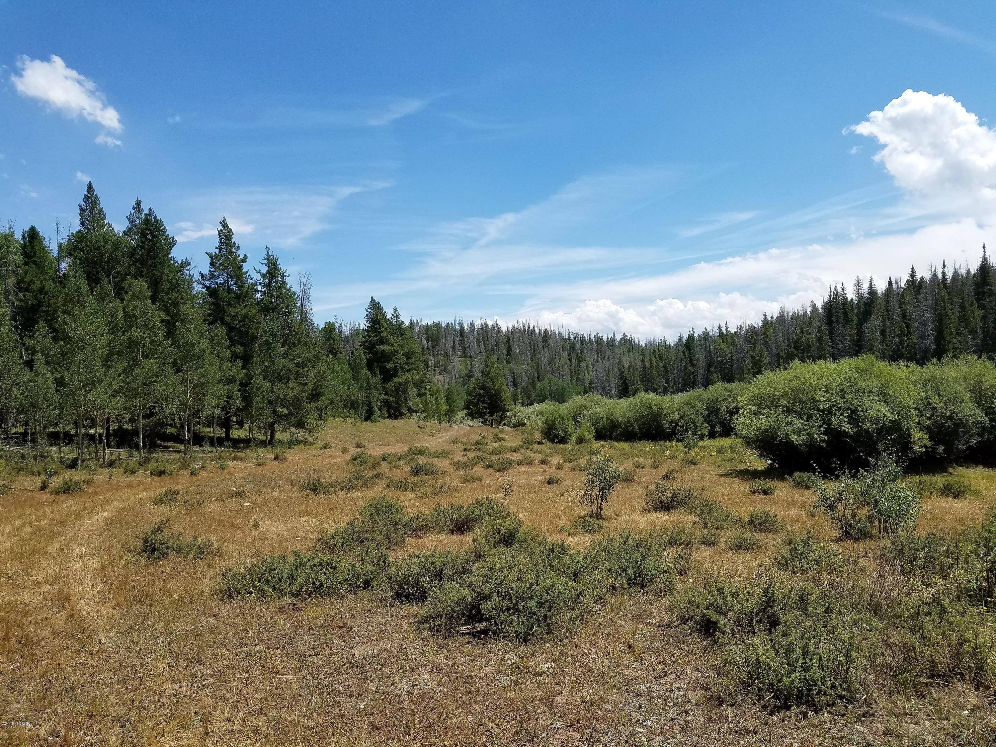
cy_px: 374
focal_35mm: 26
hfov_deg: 67.3
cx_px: 498
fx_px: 748
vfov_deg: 53.1
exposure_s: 1/3584
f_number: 1.7
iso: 50
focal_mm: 4.2
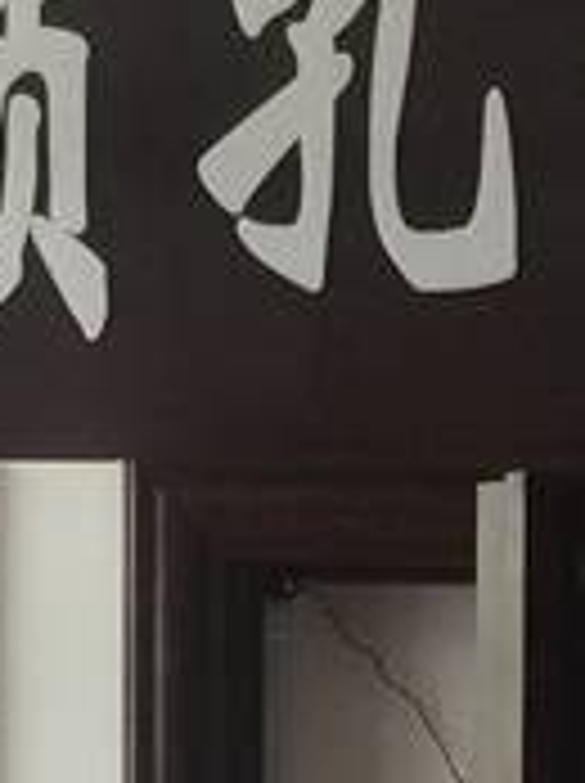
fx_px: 4902
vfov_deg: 8.7
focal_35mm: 217
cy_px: 1512
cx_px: 223
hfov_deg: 6.8
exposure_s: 1/33
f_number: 2.2
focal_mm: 4.15
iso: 50
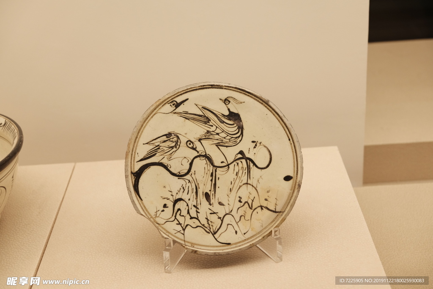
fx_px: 674
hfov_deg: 35.6
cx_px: 216
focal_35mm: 56
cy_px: 144
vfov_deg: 24.2
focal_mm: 37.4
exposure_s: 1/40
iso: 640
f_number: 3.6
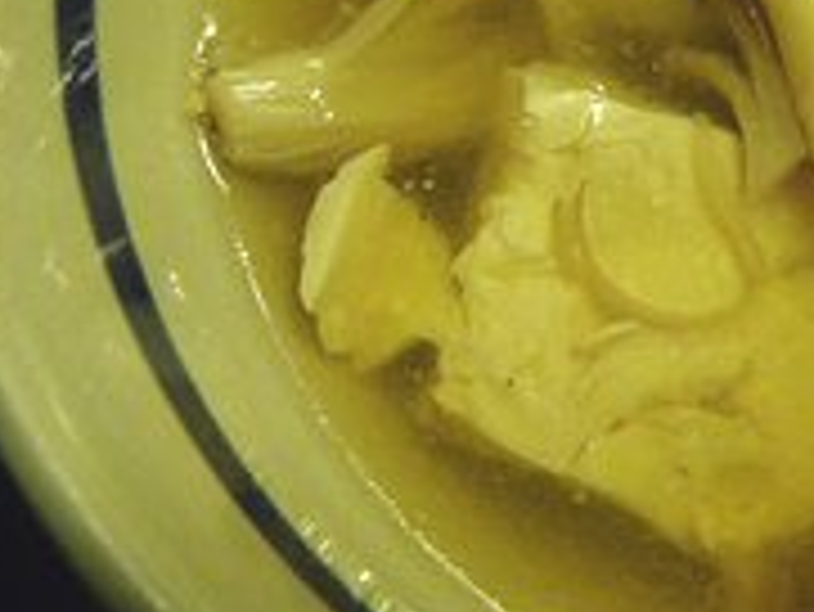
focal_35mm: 75
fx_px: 1765
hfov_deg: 24.4
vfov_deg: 19.2
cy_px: 32
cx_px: 868
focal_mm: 6.1
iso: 800
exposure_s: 1/30
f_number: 3.8
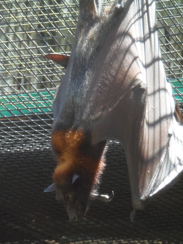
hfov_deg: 3.9
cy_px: 122
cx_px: 92
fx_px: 2707
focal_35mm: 384
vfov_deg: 5.2
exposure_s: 1/100
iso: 400
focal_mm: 71.1
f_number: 5
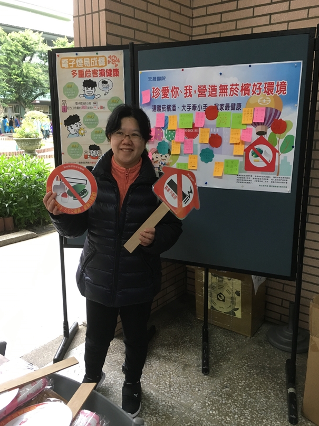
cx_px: 160
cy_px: 216
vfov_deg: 60.0
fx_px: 369
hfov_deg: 46.8
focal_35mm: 30
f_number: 2.2
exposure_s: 1/30
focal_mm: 4.15
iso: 100
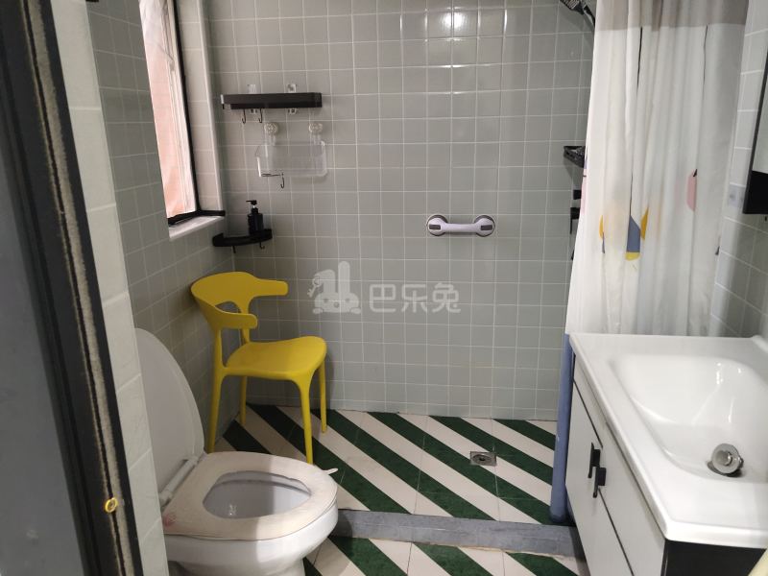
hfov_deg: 60.0
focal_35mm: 30
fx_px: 666
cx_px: 384
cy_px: 288
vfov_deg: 46.8
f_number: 1.8
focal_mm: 4.35
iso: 296
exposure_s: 1/50
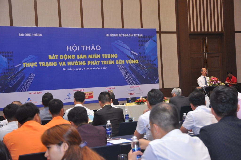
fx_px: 381
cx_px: 120
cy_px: 80
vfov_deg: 23.7
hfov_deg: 35.1
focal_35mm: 57
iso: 1000
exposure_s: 1/60
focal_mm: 38
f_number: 4.8
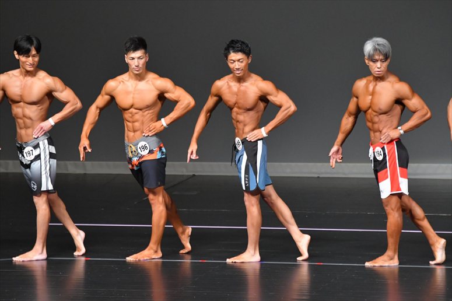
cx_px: 226
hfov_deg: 6.9
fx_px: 3765
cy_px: 150
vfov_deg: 4.6
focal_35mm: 300
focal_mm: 200
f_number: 5.6
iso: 5000
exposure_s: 1/400
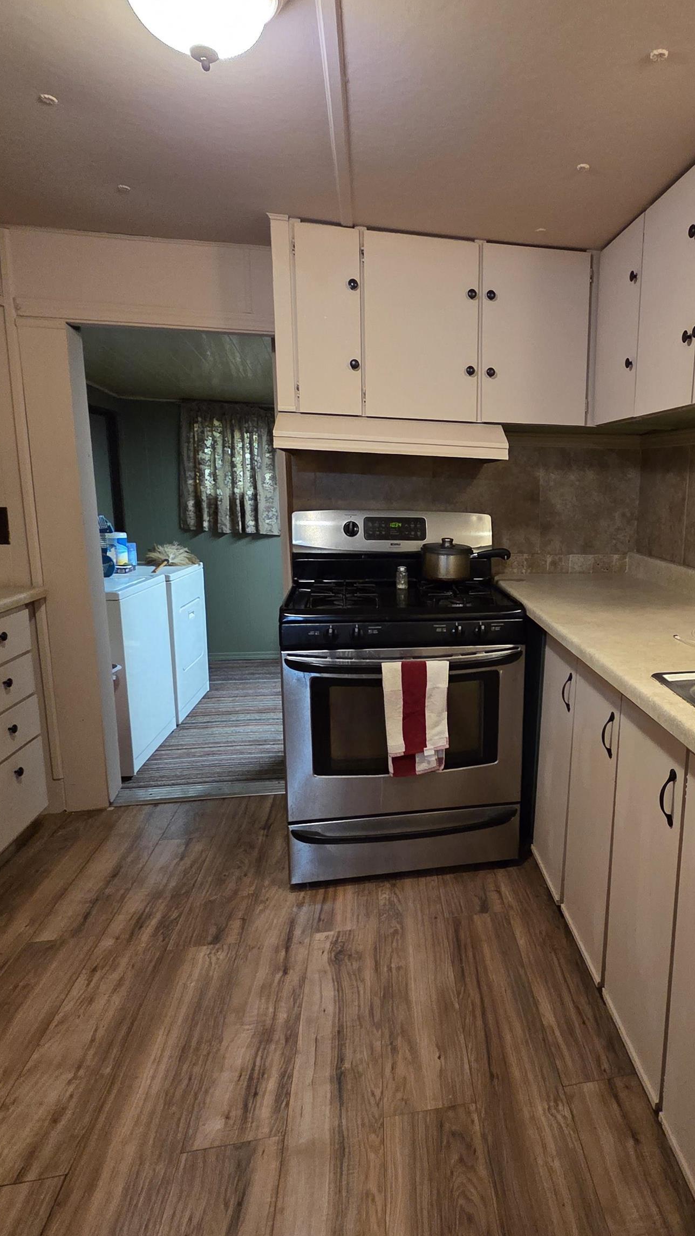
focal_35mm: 19
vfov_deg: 89.6
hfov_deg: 55.8
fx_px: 623
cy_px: 619
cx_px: 514
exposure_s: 1/60
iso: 1000
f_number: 2.2
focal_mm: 2.2
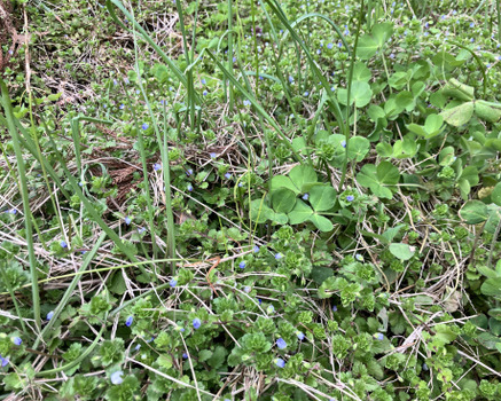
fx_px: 445
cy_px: 204
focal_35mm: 30
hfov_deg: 58.6
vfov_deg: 48.5
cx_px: 274
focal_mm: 3.99
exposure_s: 1/121
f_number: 1.8
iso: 25
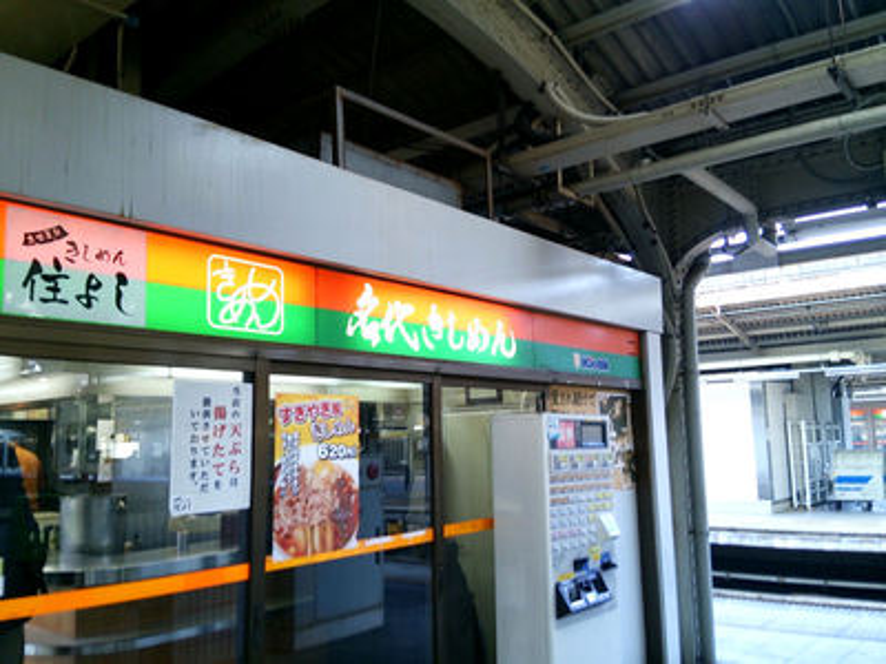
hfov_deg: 60.0
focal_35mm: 30
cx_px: 443
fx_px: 768
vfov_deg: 46.8
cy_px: 332
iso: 40
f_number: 1.94
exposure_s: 1/59
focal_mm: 4.06
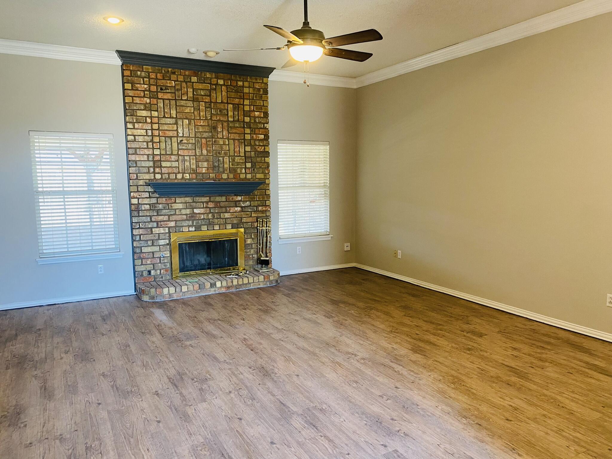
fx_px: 460
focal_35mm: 26
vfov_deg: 53.1
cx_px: 306
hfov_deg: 67.3
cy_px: 230
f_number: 1.8
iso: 200
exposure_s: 1/60
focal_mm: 4.25
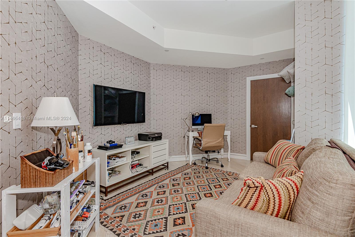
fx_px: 168
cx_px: 178
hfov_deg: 93.3
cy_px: 118
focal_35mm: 17
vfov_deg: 70.4
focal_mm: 17
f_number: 8
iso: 1600
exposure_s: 1/60
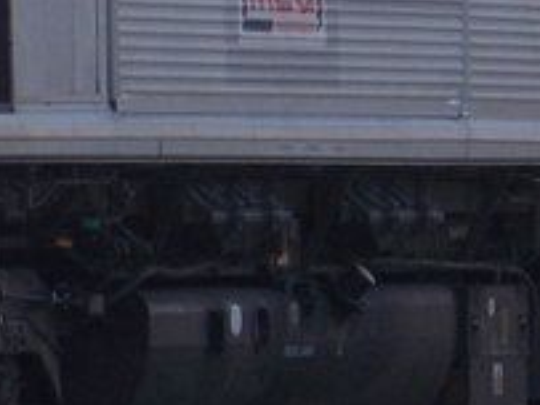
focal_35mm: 768
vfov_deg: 1.9
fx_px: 11974
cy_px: 125
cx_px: -247
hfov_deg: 2.6
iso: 80
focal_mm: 23
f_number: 6.5
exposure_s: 1/200
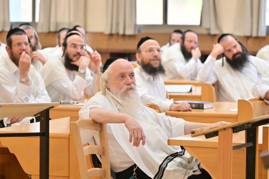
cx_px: 134
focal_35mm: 180
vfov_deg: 7.6
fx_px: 1344
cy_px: 90
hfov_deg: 11.4
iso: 1000
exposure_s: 1/250
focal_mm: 120
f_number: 4
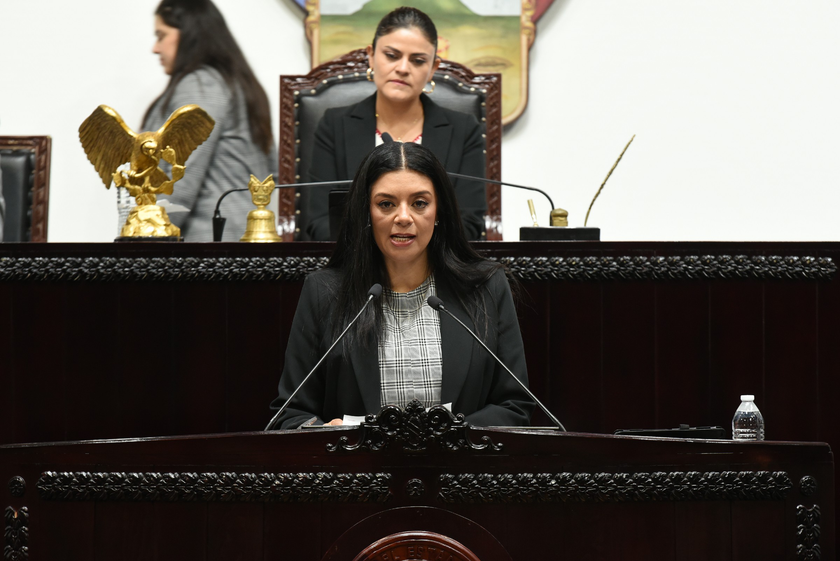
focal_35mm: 200
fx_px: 4668
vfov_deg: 6.9
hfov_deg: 10.3
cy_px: 280
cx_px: 420
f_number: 5.6
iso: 2000
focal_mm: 200
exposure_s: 1/100
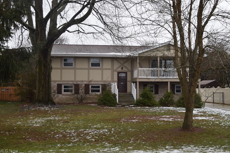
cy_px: 77
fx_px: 313
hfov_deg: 40.3
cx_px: 115
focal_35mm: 49
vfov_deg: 27.5
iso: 400
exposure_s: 1/160
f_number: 6.3
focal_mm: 32
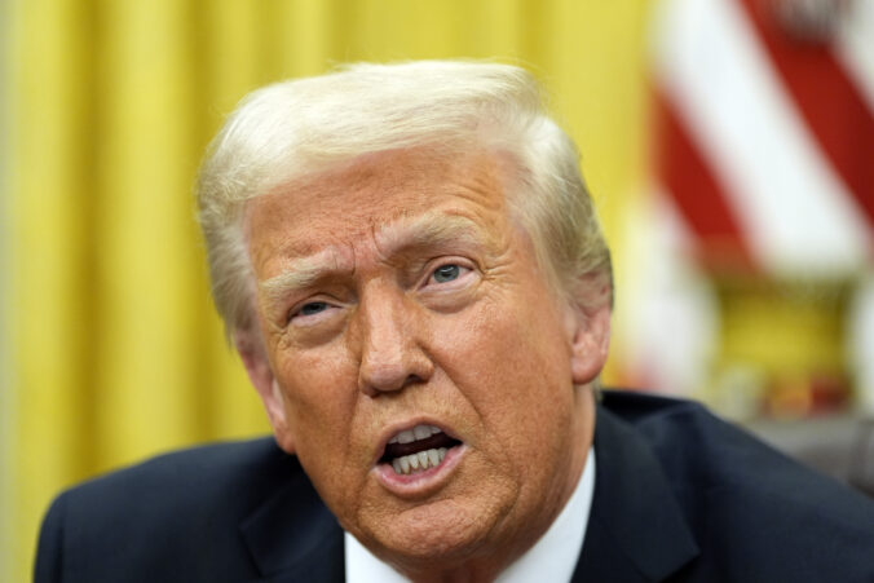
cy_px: 292
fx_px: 4565
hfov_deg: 10.9
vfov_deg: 7.3
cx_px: 437
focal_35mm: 188
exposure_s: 1/400
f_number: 2.8
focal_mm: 188
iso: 2000
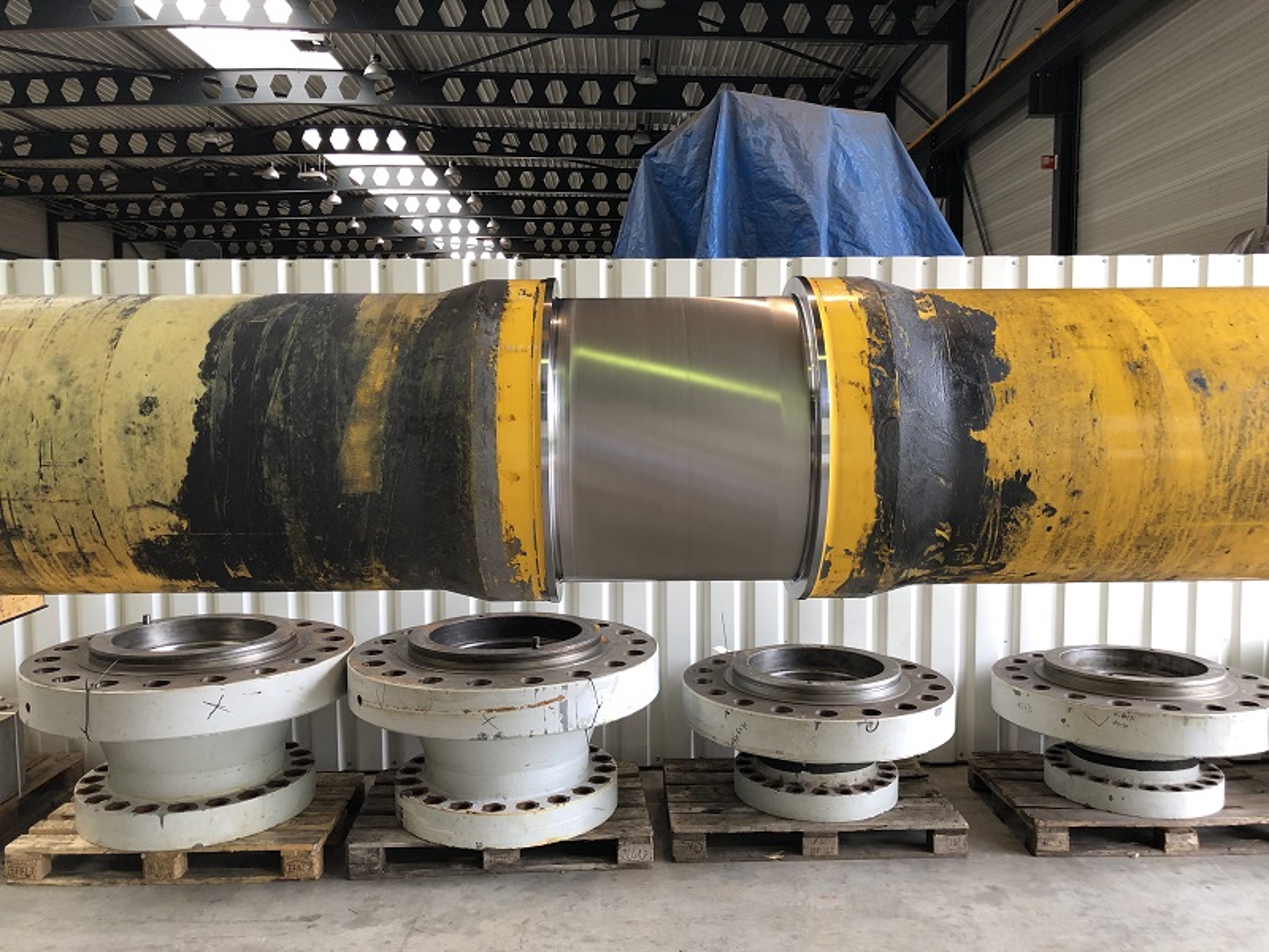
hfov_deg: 63.4
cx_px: 634
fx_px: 1026
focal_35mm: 28
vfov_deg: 49.7
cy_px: 476
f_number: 1.8
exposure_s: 1/33
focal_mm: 3.99
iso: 25
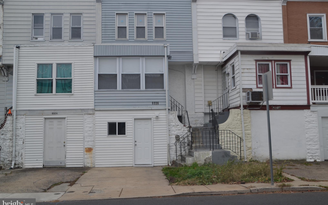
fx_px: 331
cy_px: 100
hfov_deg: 52.8
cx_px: 165
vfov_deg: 34.4
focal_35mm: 37
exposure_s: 1/125
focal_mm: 24
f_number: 5.6
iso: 100
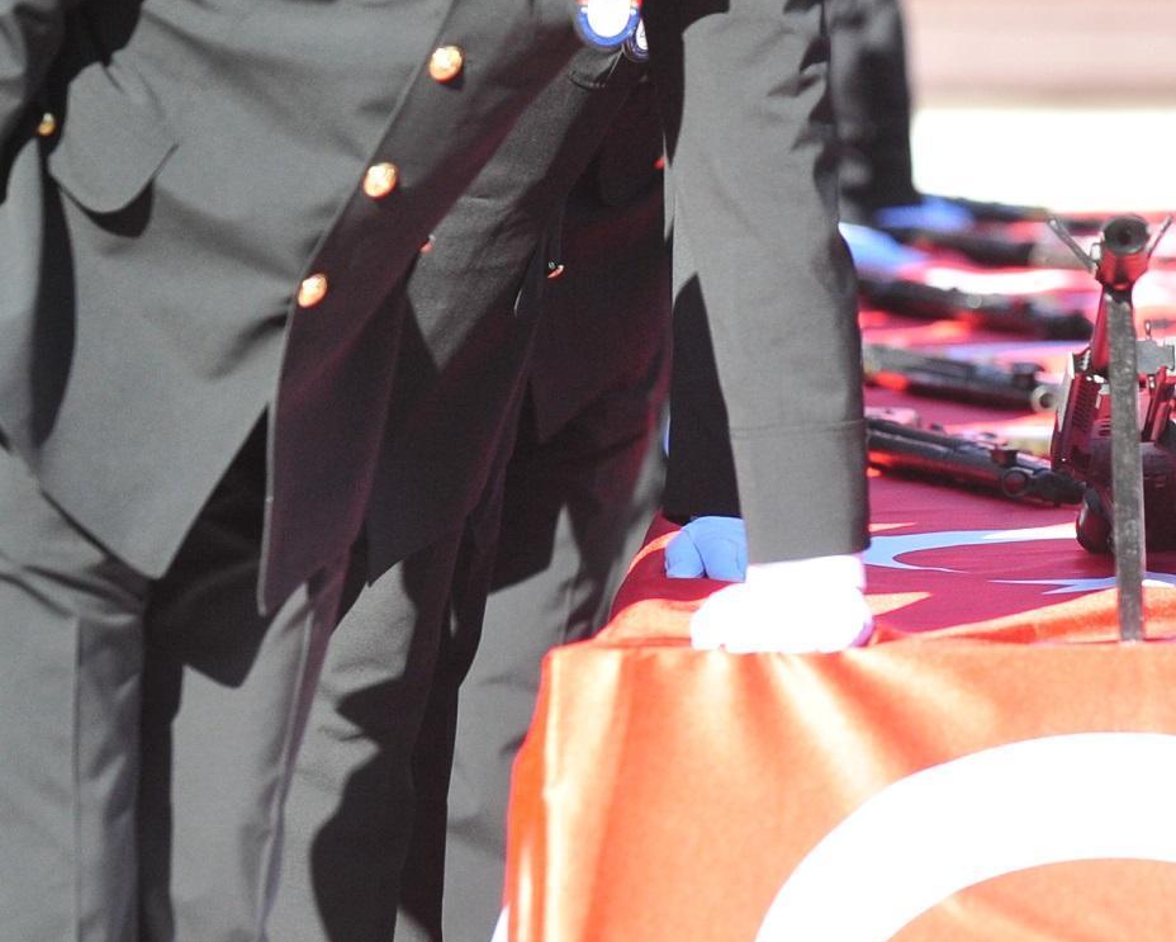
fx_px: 13718
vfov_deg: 3.9
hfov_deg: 4.9
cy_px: 387
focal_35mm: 394
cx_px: 1151
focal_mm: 130
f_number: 2.8
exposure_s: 1/8000
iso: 1600
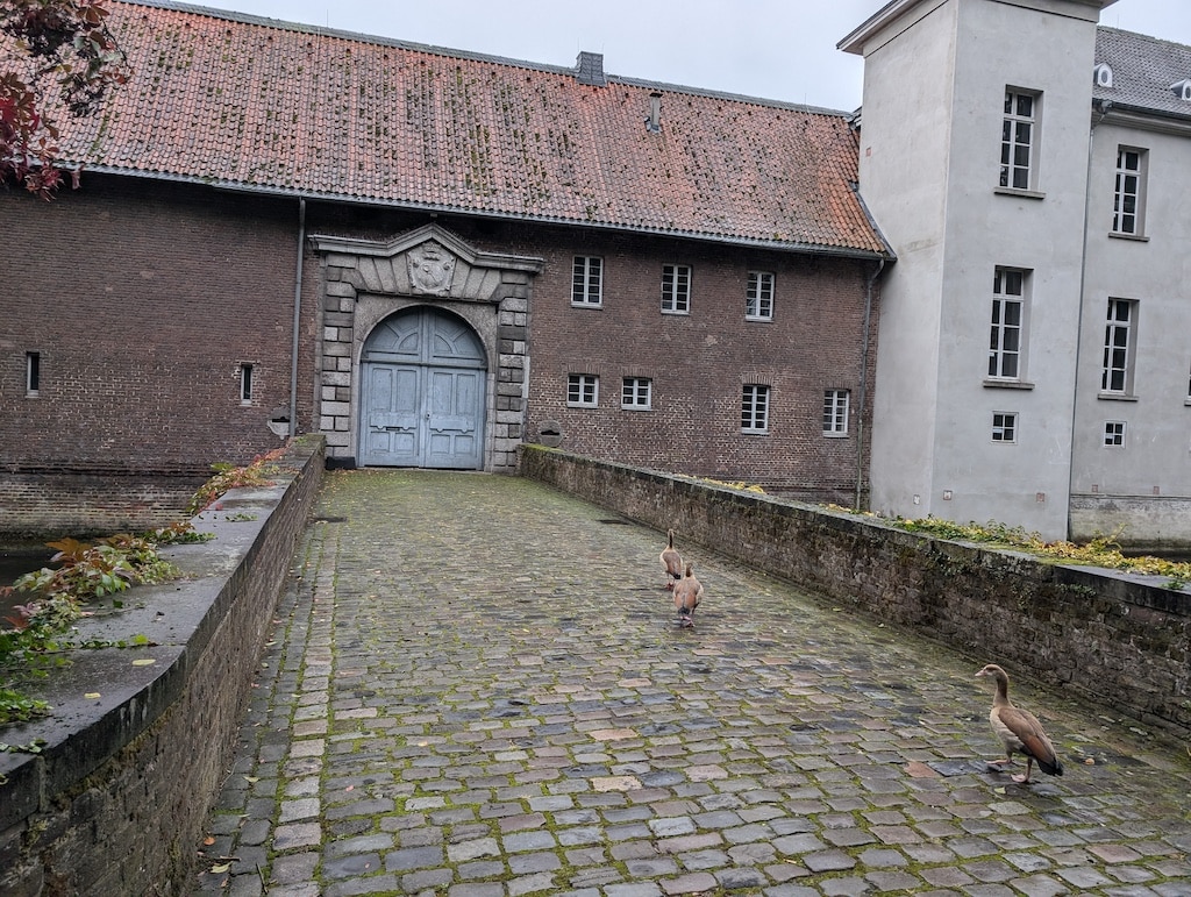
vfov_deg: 56.9
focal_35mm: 24
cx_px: 596
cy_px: 448
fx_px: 827
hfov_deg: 71.5
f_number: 1.68
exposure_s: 1/223
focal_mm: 6.9
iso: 30
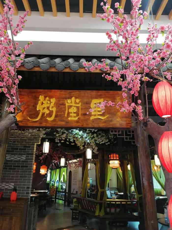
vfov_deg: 65.3
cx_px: 86
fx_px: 179
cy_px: 115
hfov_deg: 51.4
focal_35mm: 27
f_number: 1.8
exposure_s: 1/33.3
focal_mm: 5.3
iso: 250
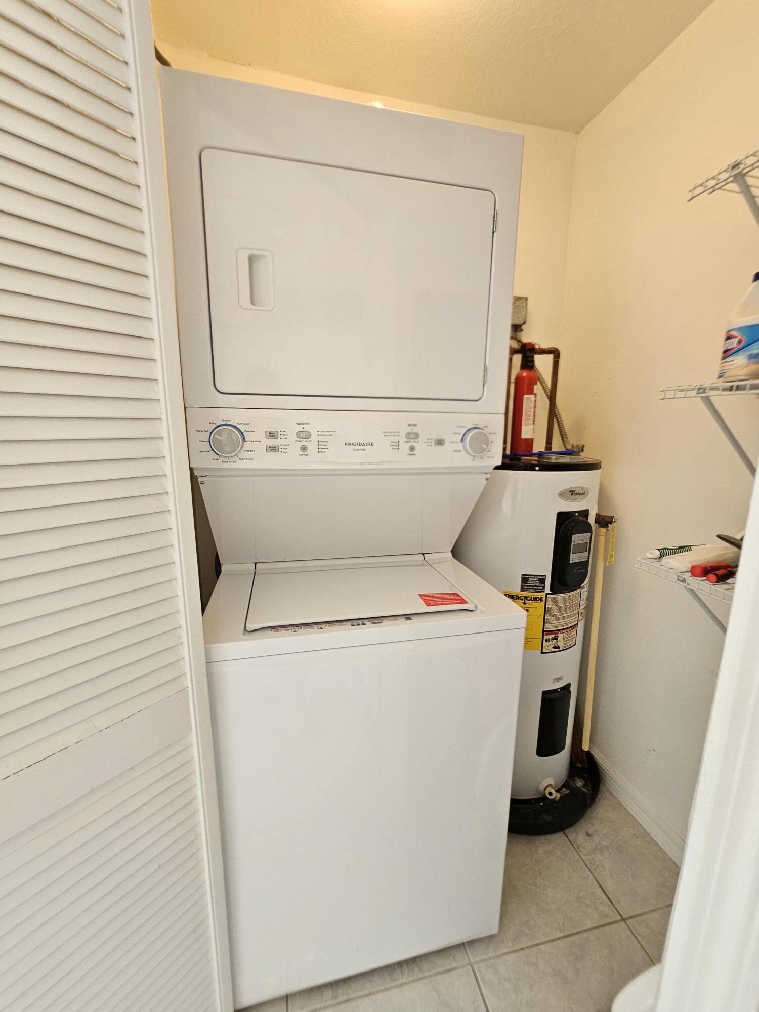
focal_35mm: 13
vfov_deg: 106.2
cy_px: 506
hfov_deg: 89.9
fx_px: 380
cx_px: 380
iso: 250
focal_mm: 2.2
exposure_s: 1/60
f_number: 2.2
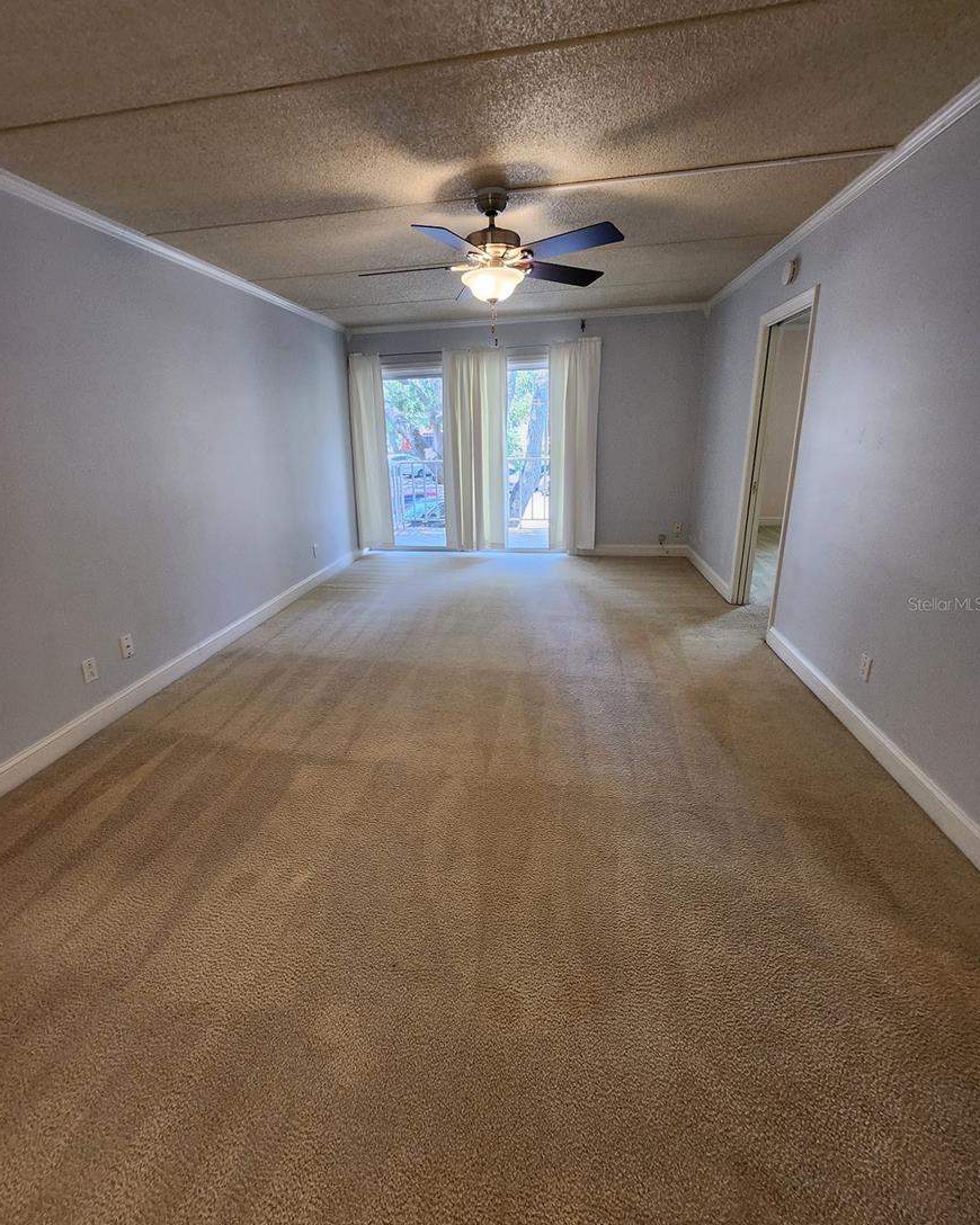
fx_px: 508
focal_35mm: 14
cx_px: 481
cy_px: 603
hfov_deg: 88.0
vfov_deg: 100.7
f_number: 2.2
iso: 160
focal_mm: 1.74
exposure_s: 1/60
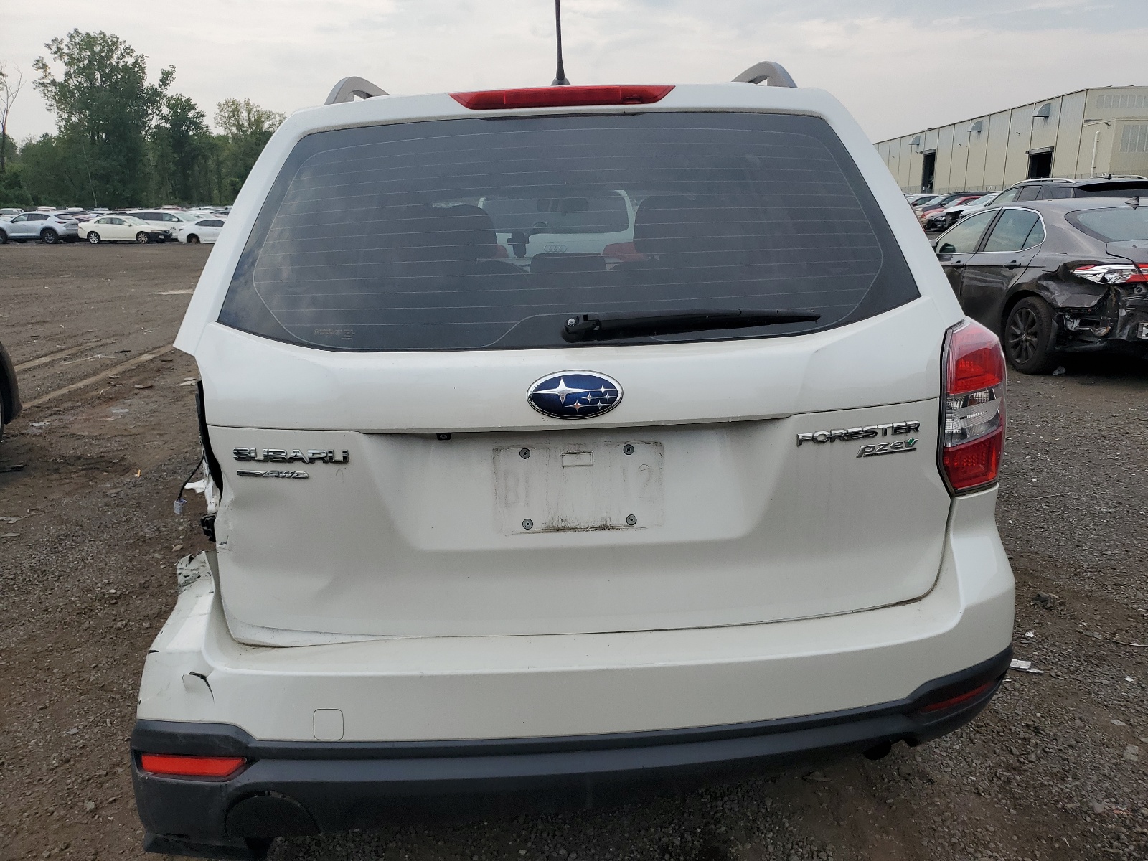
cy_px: 430
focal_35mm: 26
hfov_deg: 67.3
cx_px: 574
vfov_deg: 53.1
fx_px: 862
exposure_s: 1/2500
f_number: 1.5
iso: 50
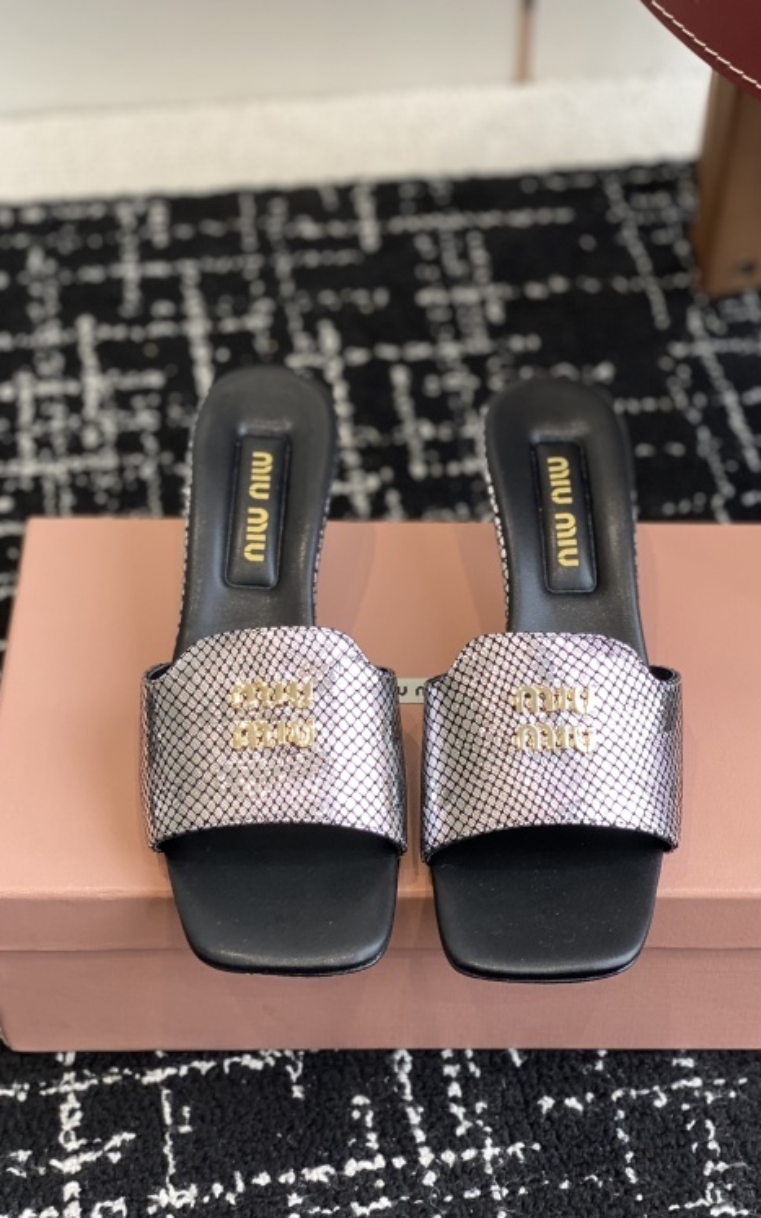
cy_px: 613
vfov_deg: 34.5
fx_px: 1957
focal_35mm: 59
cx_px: 419
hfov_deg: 22.0
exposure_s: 1/122
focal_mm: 6
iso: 32
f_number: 2
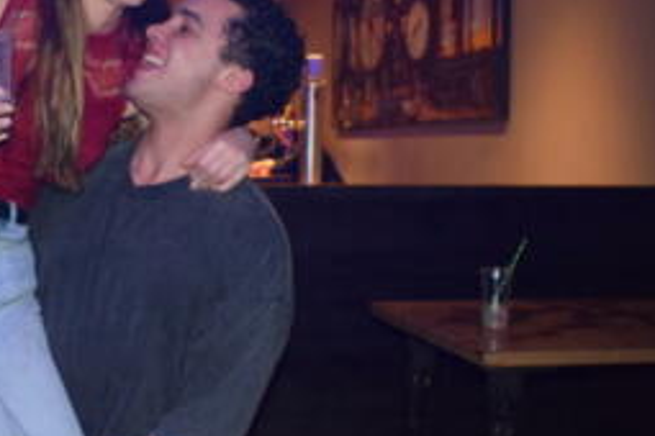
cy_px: 219
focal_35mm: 53
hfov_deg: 36.7
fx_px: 964
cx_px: 172
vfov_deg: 25.5
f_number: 3.5
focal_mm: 18
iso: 2800
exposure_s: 1/60
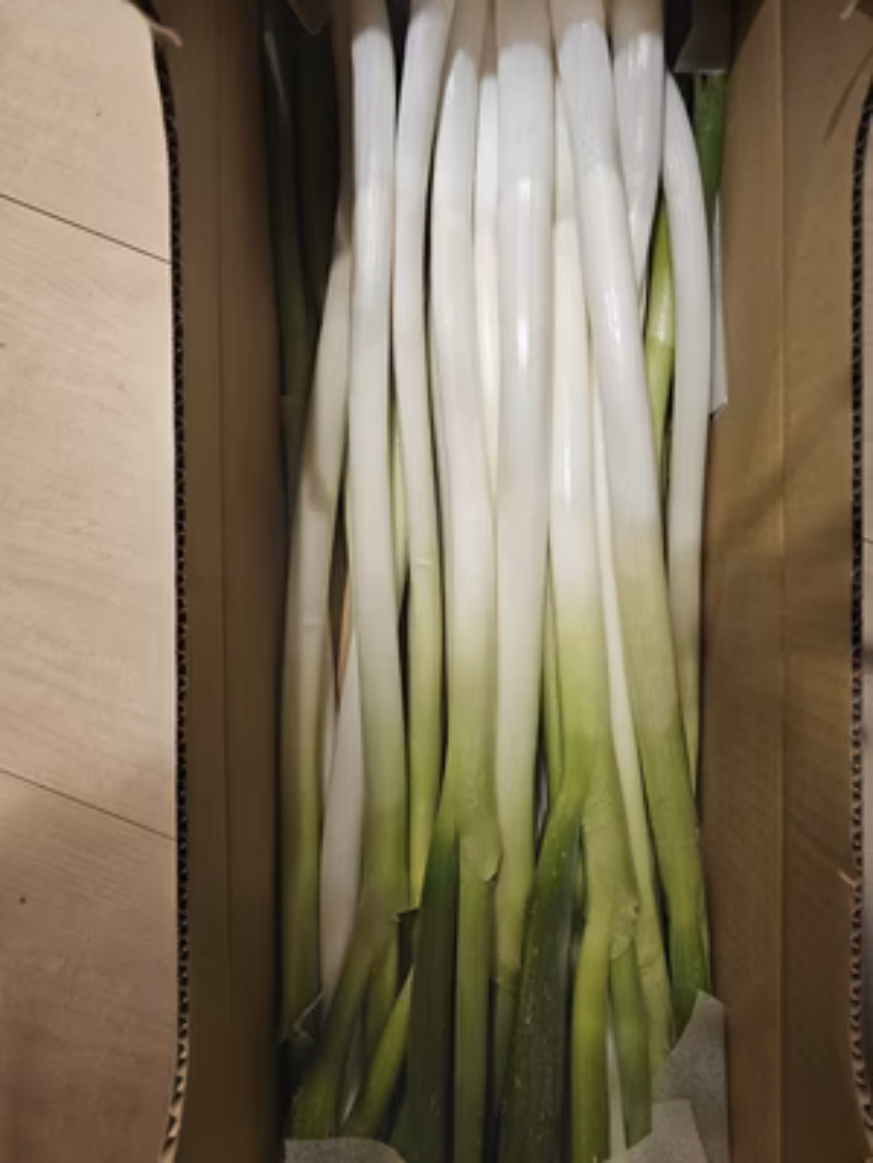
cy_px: 582
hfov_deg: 58.9
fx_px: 773
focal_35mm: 23
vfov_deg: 73.9
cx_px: 436
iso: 500
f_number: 1.7
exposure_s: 1/25
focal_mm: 6.3
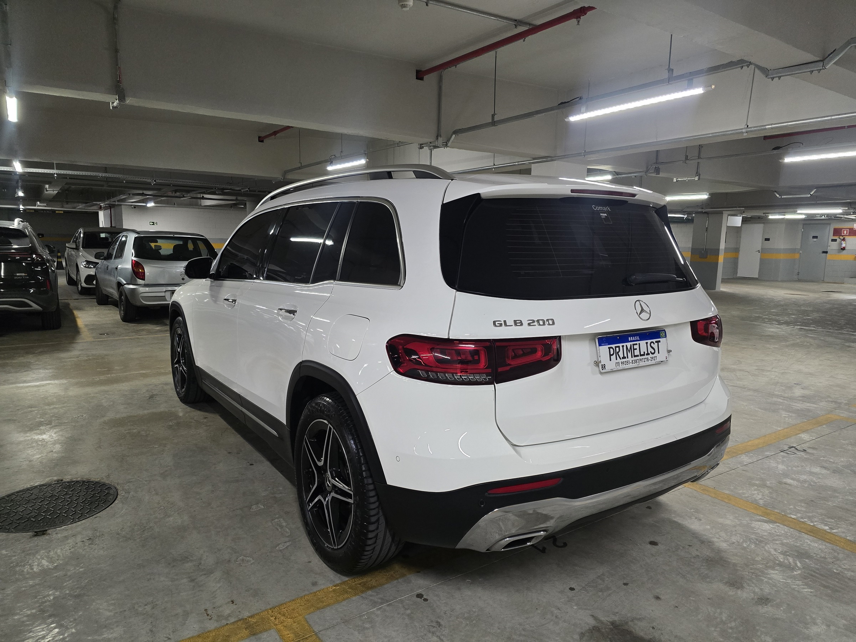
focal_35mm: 23
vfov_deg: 58.9
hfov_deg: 73.9
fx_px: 569
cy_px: 321
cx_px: 428
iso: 1000
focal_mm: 6.3
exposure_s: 1/120
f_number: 1.7
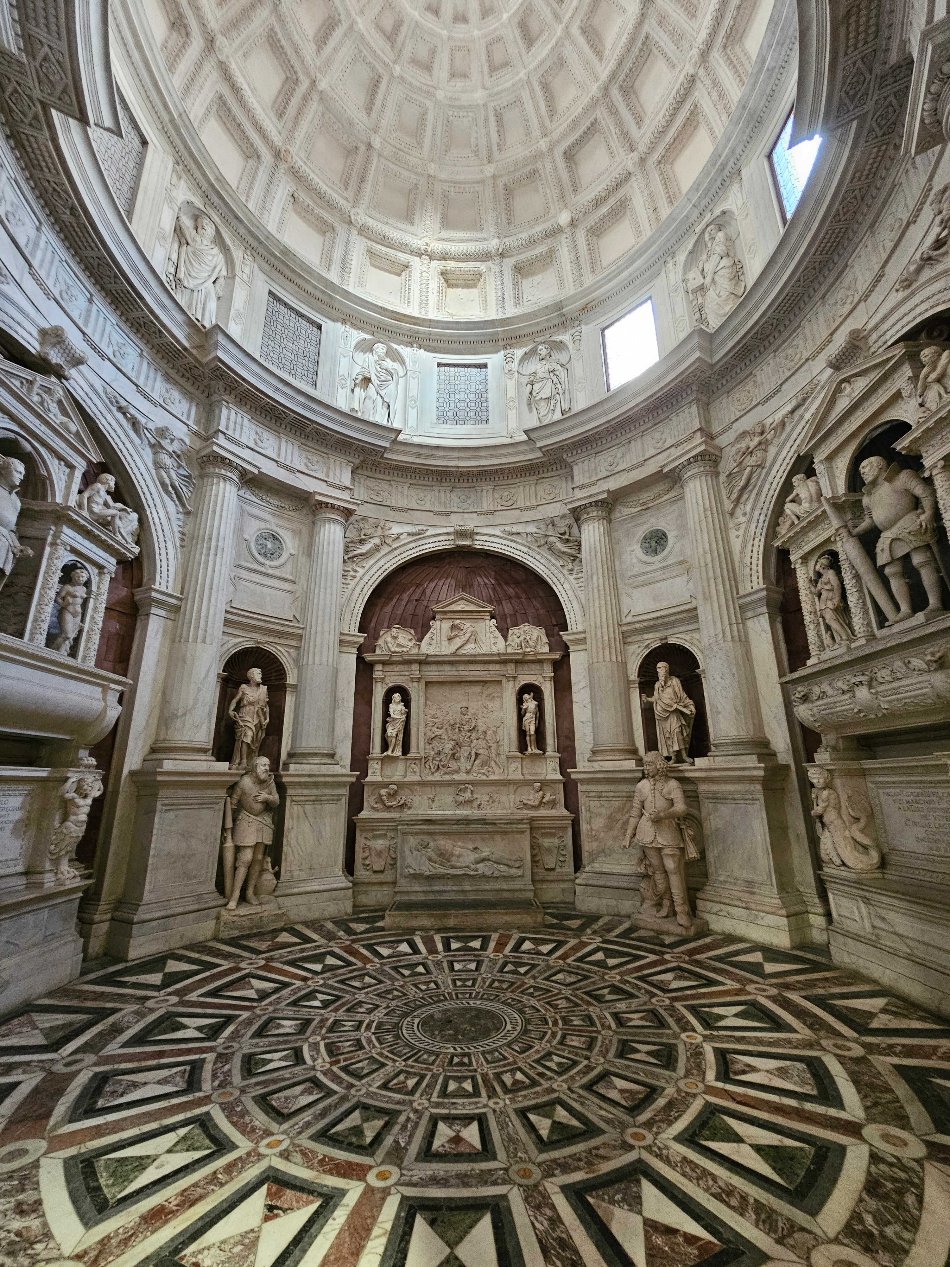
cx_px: 475
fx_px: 476
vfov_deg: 106.2
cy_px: 634
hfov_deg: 89.9
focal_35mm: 13
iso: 640
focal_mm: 2.2
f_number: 2.2
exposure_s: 1/30
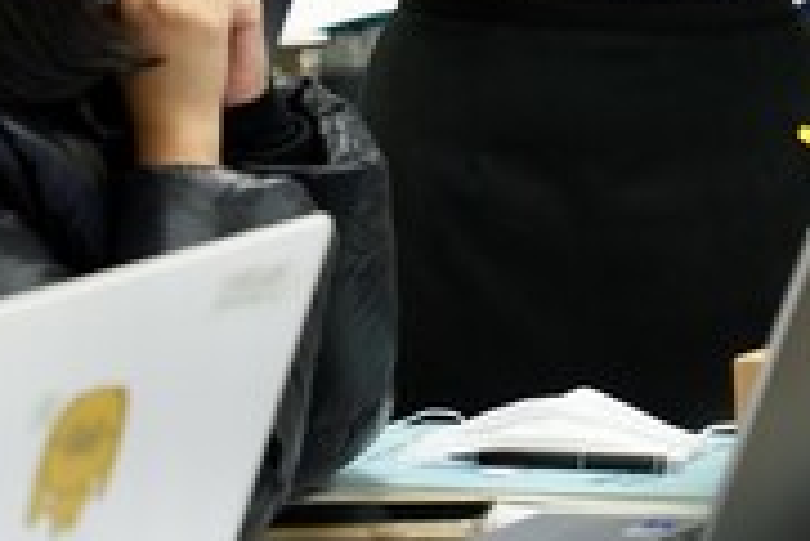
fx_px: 5224
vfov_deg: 5.9
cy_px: -317
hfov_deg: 8.9
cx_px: 371
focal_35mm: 232
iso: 500
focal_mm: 70
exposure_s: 1/100
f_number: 3.5
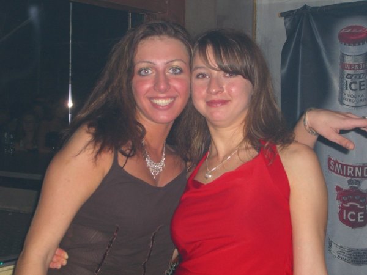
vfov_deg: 21.6
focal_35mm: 68
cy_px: 138
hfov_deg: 28.6
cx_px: 184
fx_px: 721
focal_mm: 14.2
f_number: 4
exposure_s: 1/60
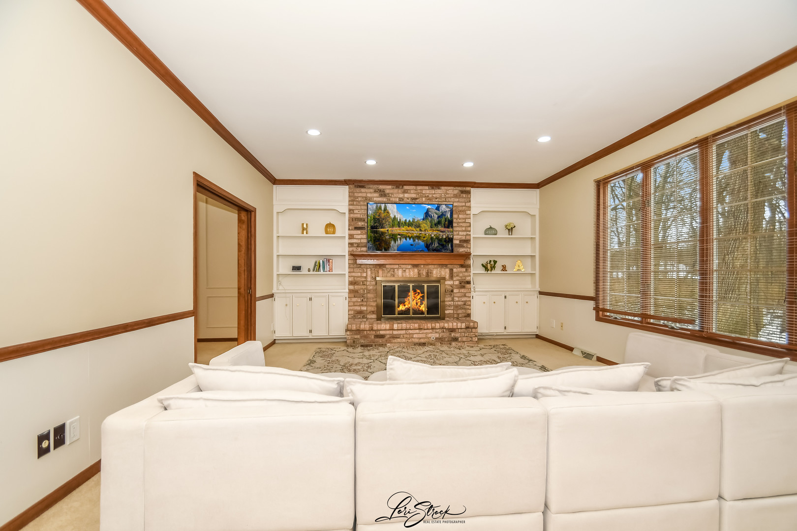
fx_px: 332
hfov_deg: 100.4
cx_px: 398
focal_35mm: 15
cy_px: 266
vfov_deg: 77.3
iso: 400
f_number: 8
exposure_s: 1/320
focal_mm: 10
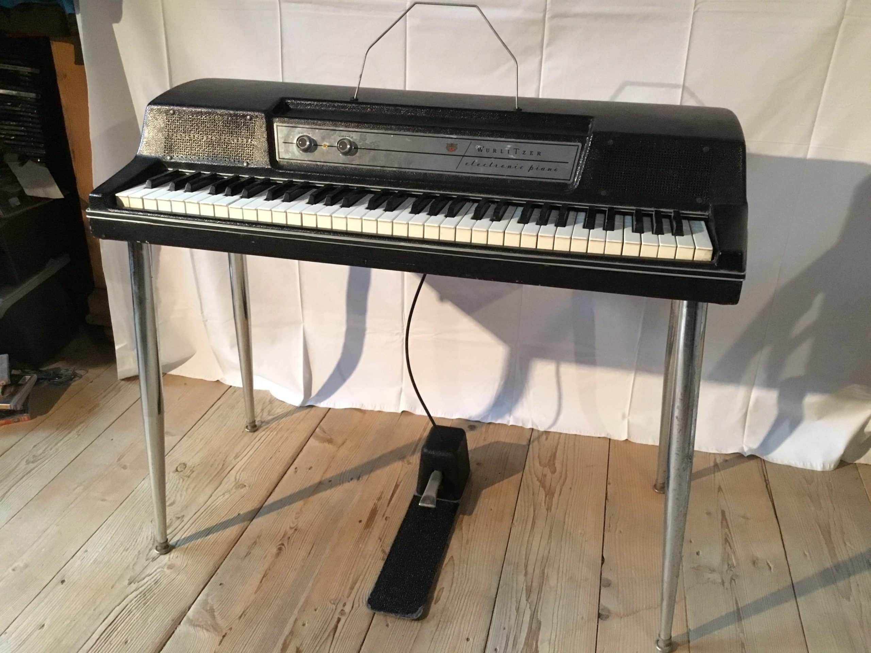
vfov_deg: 45.4
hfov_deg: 58.4
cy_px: 326
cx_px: 436
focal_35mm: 31
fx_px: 780
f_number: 2.4
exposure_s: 1/17
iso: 320
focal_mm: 3.3
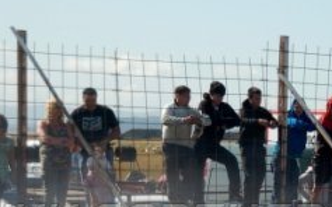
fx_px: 2057
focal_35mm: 227
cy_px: 222
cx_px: 370
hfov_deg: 9.1
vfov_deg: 5.8
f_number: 5.3
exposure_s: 1/1000
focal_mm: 55
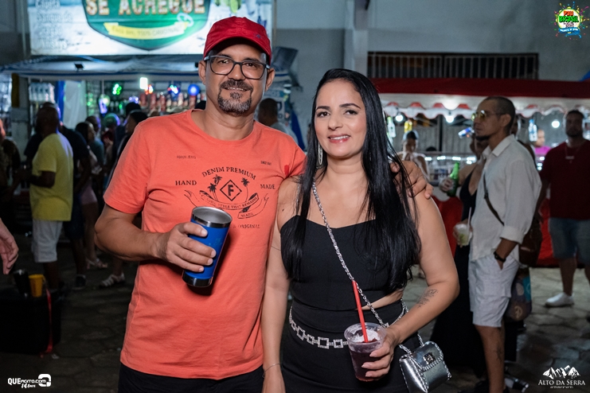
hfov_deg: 53.1
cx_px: 295
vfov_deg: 36.9
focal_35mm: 36
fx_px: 590
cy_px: 196
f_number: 2.5
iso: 2500
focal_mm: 24
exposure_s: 1/640
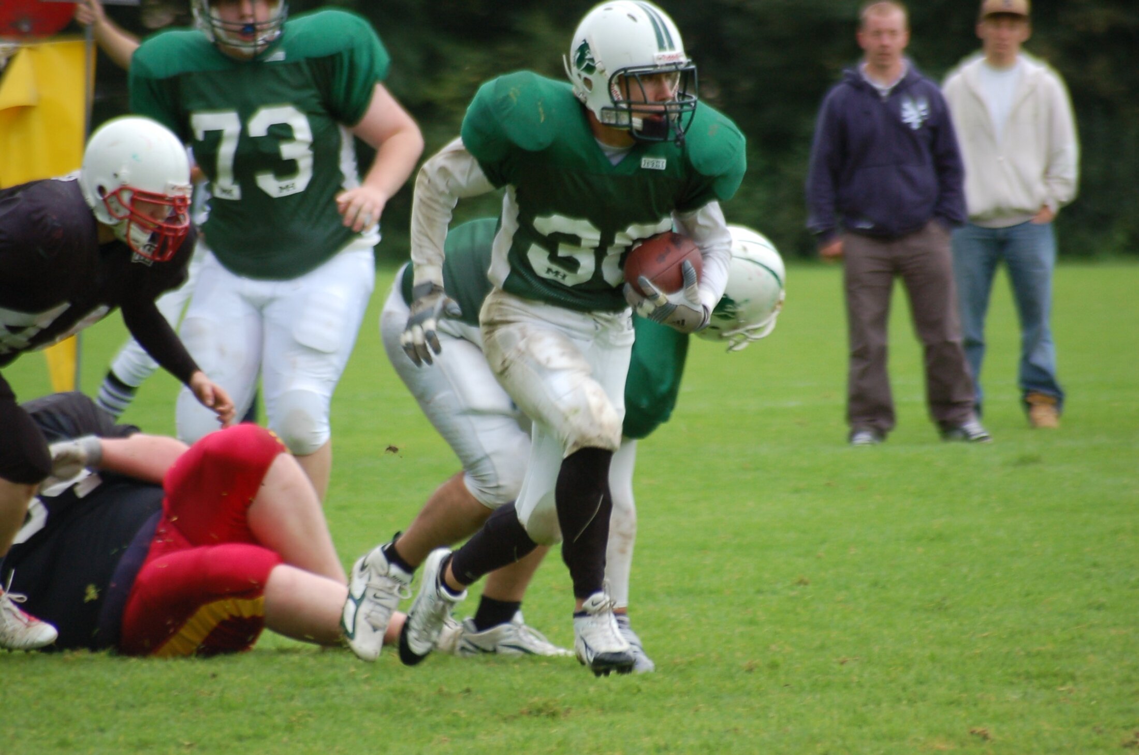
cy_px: 378
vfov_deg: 3.0
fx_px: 14211
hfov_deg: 4.6
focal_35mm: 450
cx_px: 570
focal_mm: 300
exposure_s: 1/500
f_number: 5.6
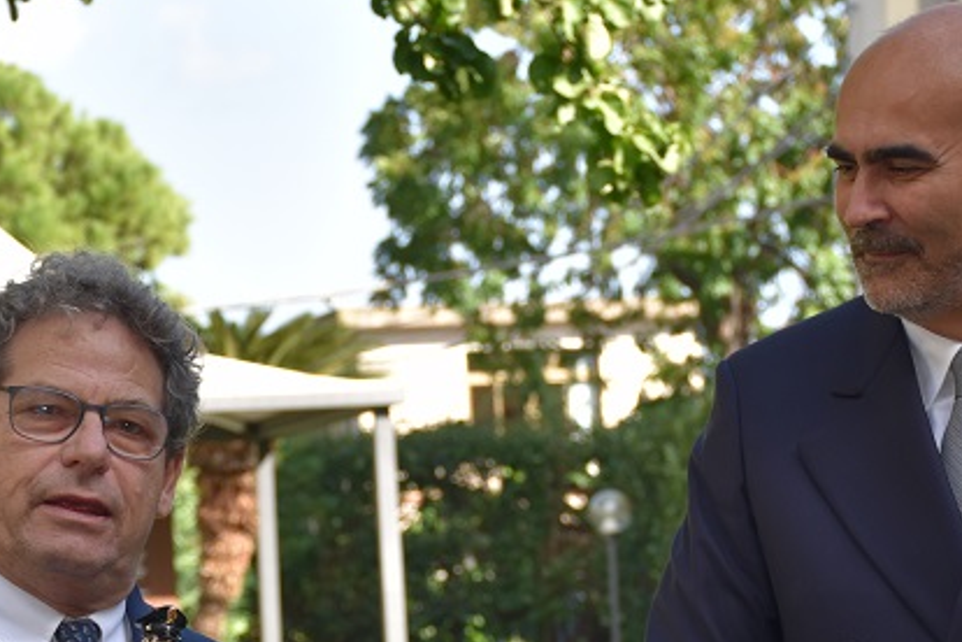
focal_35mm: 174
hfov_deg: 11.8
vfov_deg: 7.9
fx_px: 4649
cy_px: 641
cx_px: 493
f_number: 6.3
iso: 100
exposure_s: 1/200
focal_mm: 48
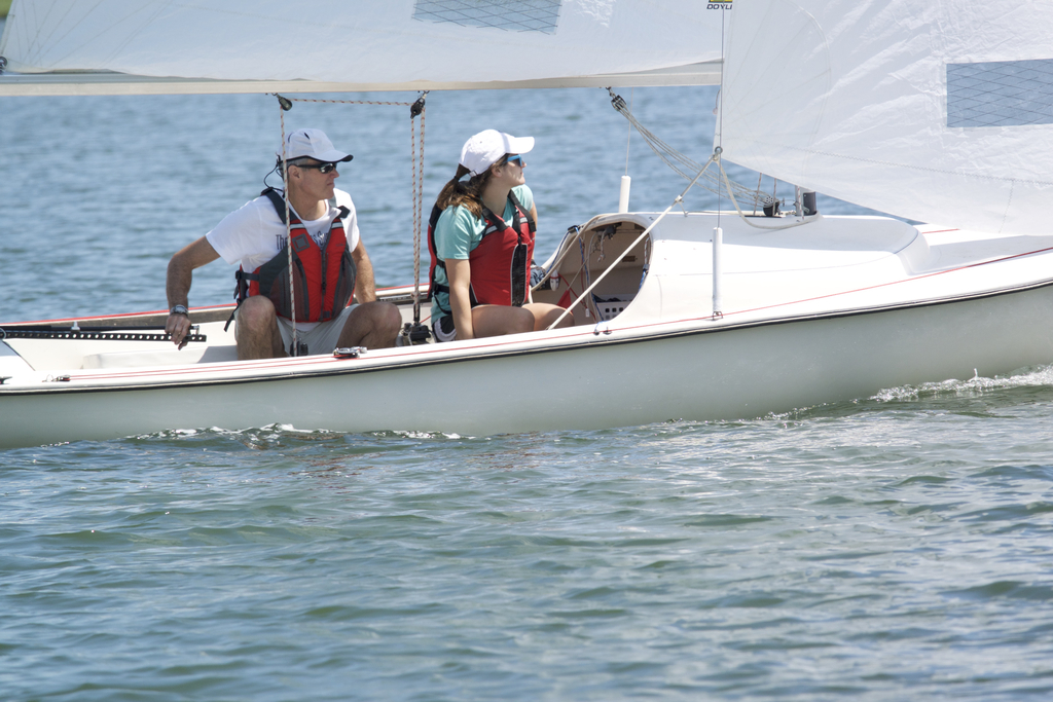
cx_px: 526
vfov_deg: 2.5
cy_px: 351
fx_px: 15855
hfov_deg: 3.8
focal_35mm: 542
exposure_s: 1/500
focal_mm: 201.1
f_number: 5.6
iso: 160
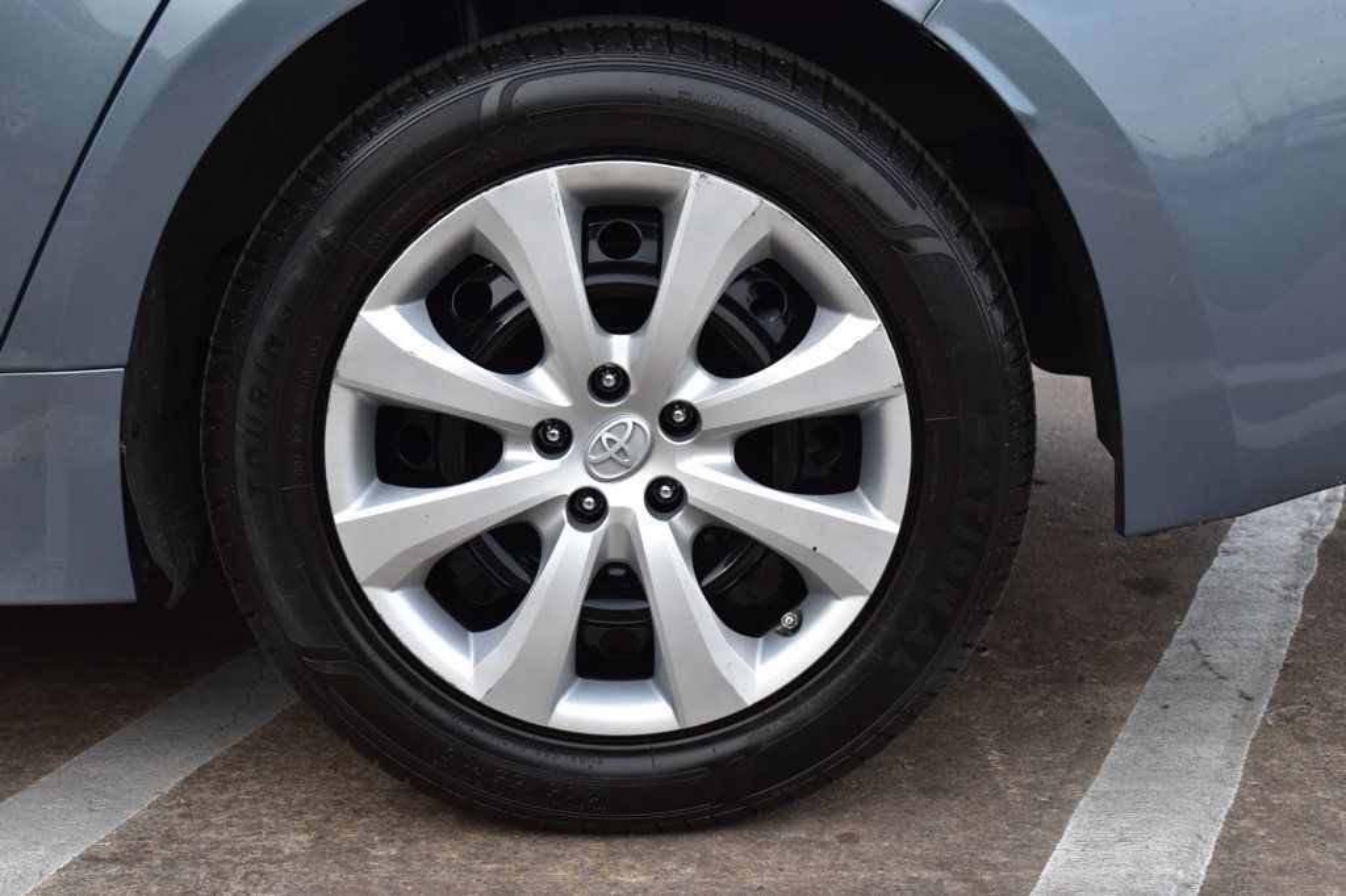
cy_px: 448
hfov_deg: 28.1
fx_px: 2691
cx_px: 673
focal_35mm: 72
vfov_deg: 18.9
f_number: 10
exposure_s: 1/160
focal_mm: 48
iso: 400
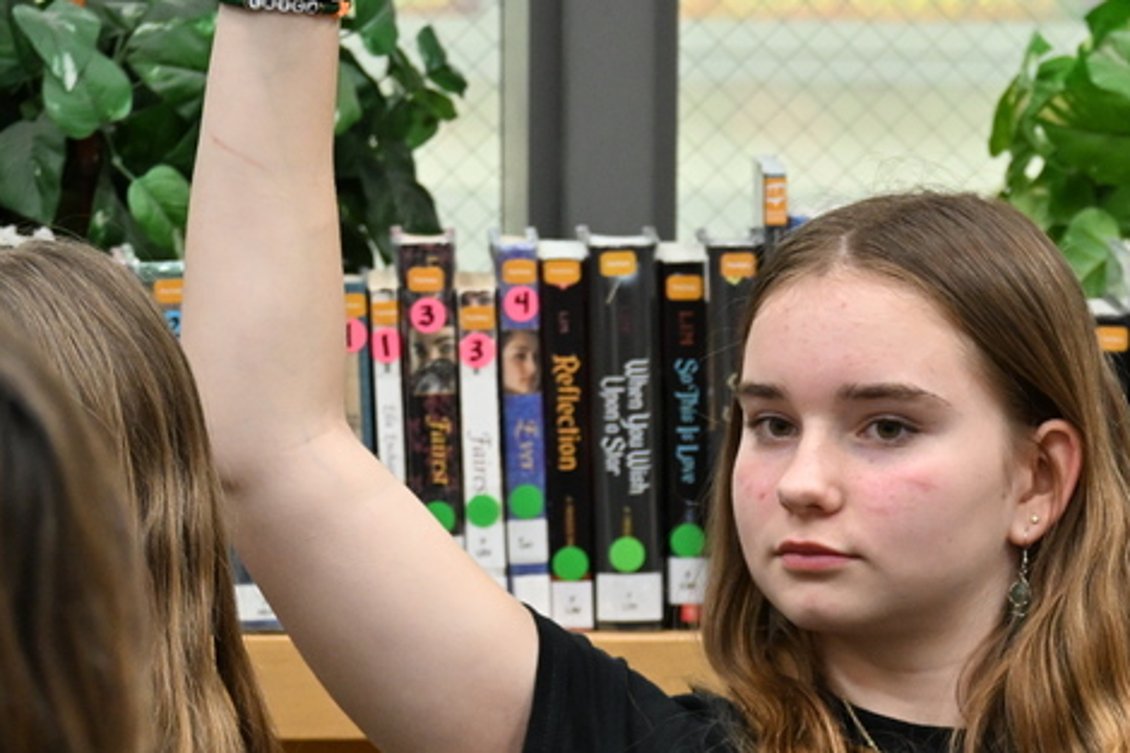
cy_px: 721
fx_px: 9541
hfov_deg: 6.8
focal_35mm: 304
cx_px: 1147
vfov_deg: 4.5
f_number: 5
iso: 2200
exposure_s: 1/125
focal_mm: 93
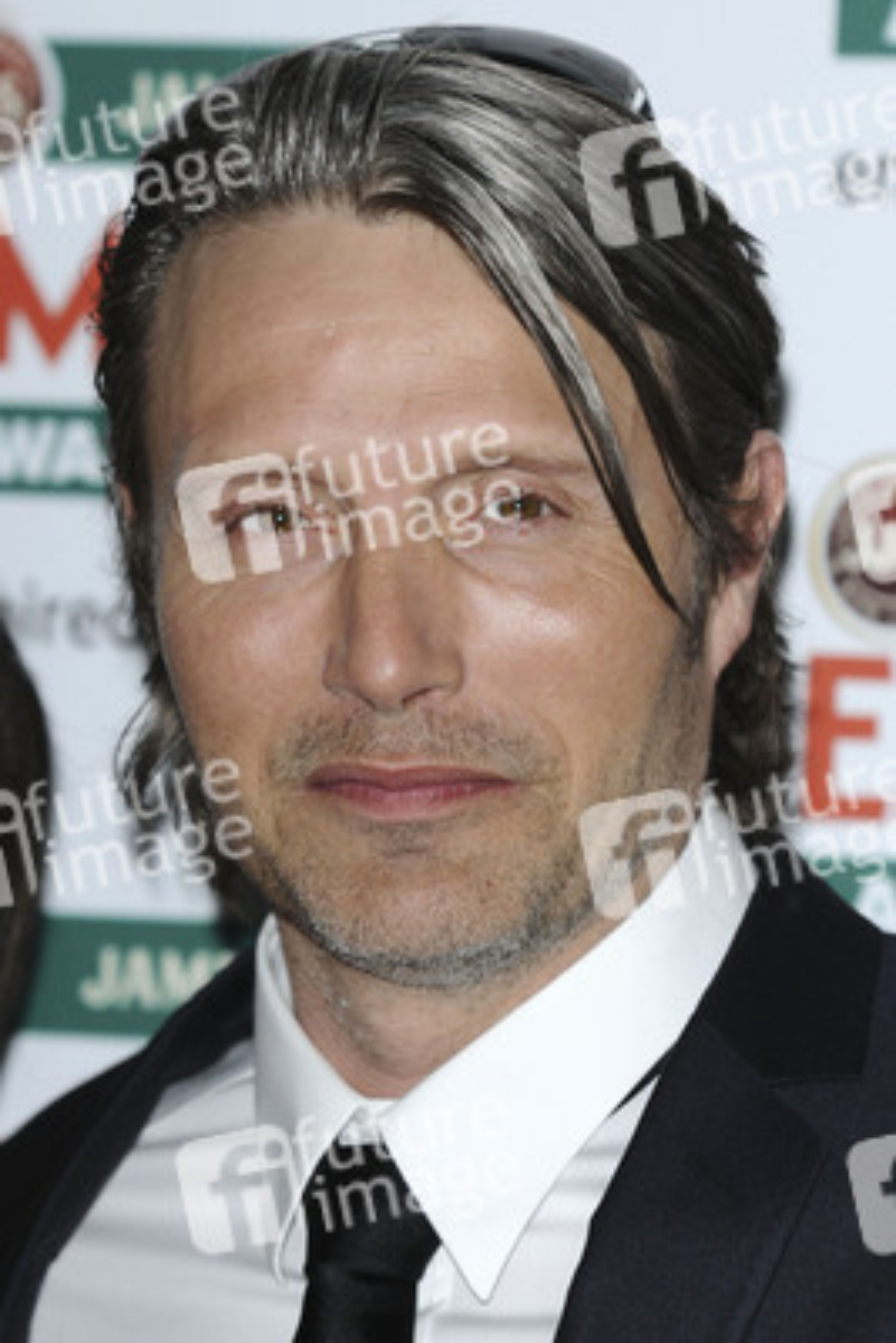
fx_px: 9231
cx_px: 448
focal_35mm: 248
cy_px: 672
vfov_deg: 8.3
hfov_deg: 5.6
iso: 400
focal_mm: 165
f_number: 5
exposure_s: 1/160
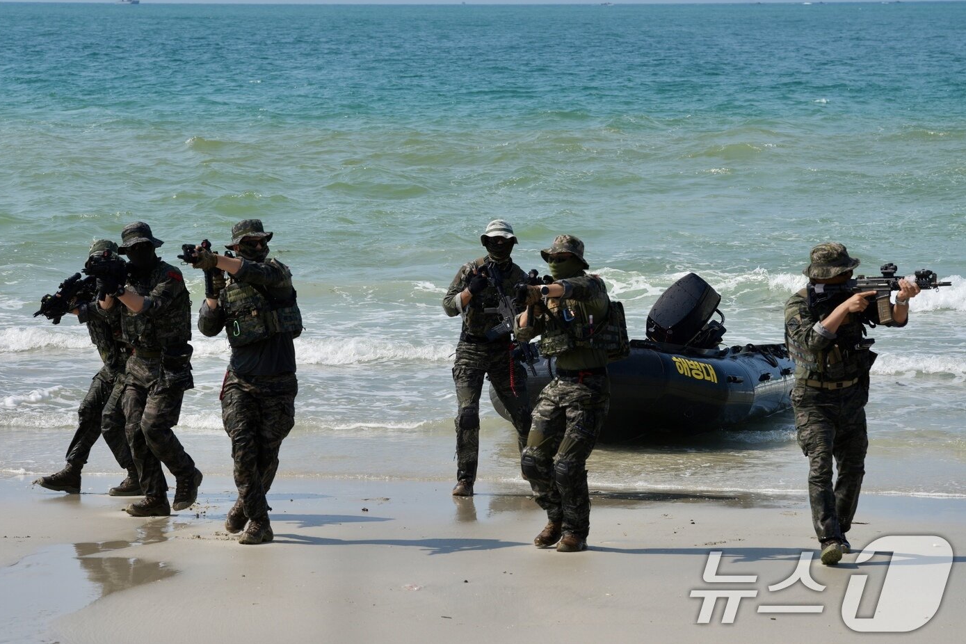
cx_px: 480
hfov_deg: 16.4
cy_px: 321
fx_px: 3354
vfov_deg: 11.0
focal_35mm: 125
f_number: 9
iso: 125
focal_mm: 124
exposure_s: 1/500
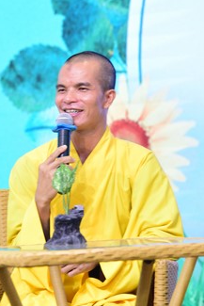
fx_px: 2038
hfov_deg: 5.7
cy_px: 101
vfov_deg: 8.6
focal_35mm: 240
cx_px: 43
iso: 1000
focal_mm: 120
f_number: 4
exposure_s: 1/50
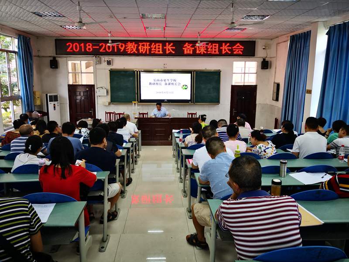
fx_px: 272
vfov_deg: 51.4
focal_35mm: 27
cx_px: 174
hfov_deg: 65.3
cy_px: 131
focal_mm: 3.95
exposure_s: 1/50
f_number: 1.6
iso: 200
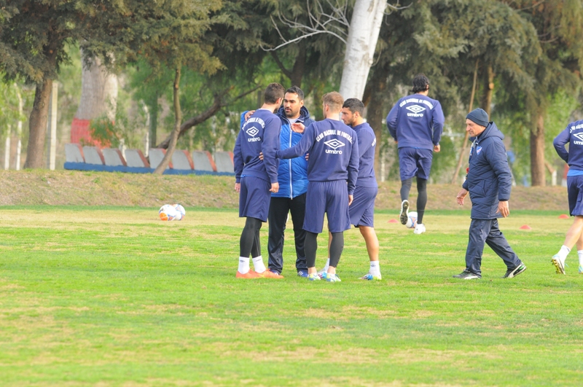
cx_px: 292
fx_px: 7277
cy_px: 194
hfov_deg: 4.6
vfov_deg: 3.0
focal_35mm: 450
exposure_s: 1/320
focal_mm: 300
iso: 500
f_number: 5.6
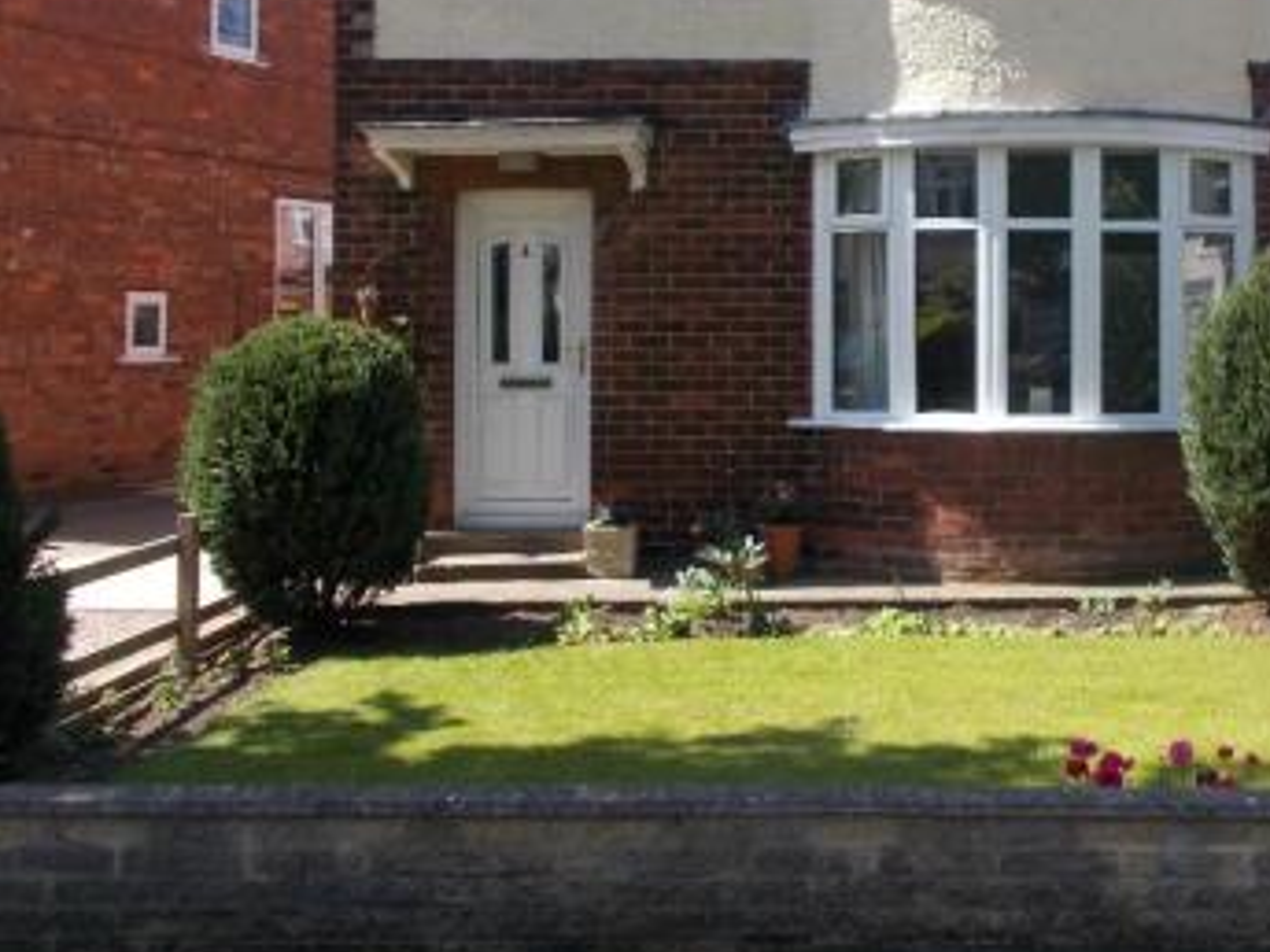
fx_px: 1614
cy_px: 275
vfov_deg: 32.4
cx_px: 954
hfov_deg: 41.7
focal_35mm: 44
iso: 80
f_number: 3.2
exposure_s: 1/400
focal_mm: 4.6
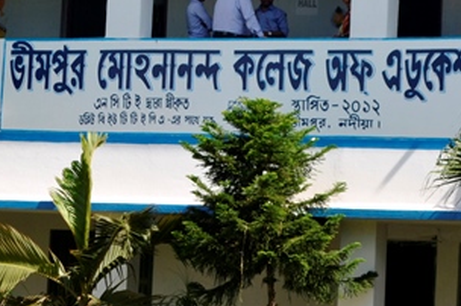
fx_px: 2780
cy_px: 87
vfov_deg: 6.3
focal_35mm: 217
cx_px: 343
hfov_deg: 9.5
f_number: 7.1
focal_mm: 55
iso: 100
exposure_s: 1/200
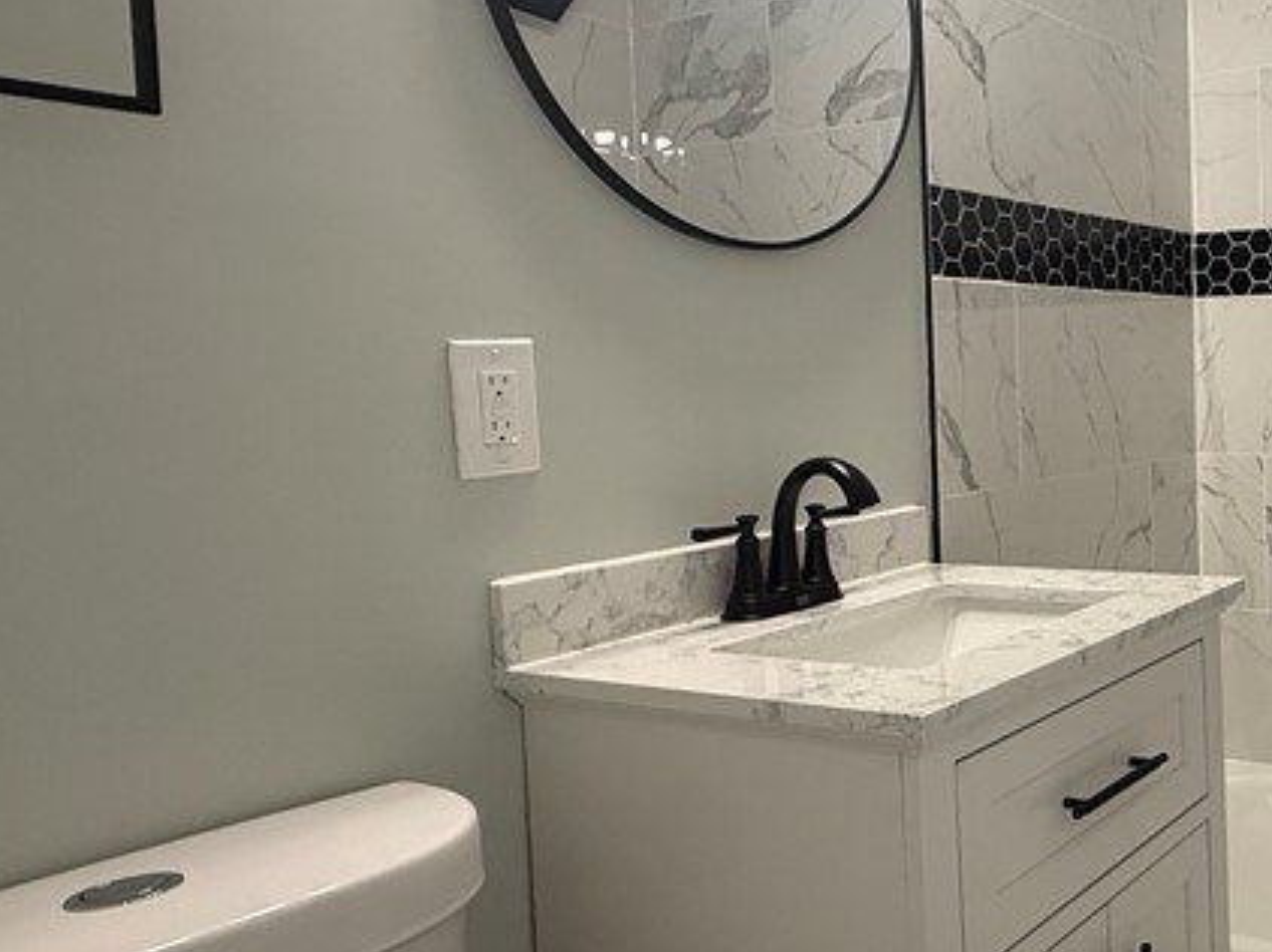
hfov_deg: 46.5
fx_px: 1249
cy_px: 428
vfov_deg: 41.7
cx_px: 1230
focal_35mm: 34
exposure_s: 1/120
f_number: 2.2
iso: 160
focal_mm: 2.22
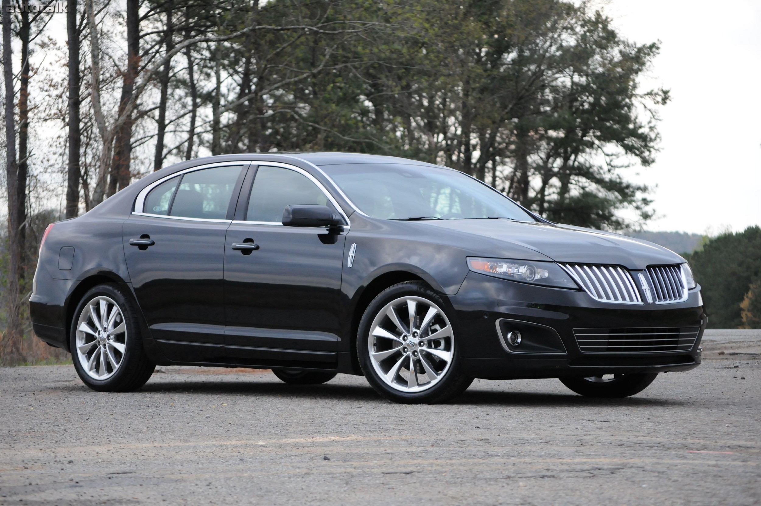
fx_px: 2375
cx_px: 380
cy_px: 253
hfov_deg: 18.2
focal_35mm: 112
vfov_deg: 12.1
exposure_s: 1/200
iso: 1000
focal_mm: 75
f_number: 4.2
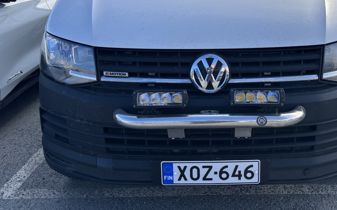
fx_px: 413
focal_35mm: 45
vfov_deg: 28.2
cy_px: 52
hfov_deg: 43.9
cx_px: 215
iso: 50
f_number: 1.6
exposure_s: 1/1311
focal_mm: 5.96
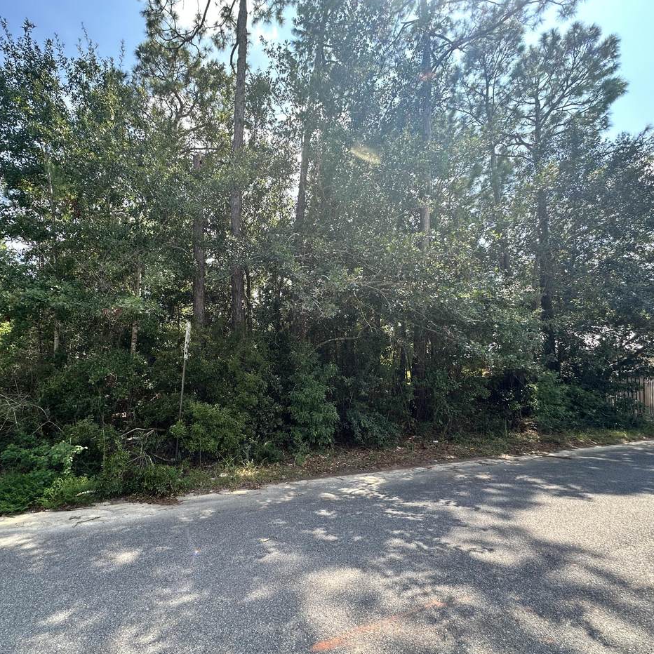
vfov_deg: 84.0
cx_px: 291
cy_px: 331
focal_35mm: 17
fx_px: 363
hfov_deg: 83.7
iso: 40
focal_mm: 2.22
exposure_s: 1/358
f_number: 2.2
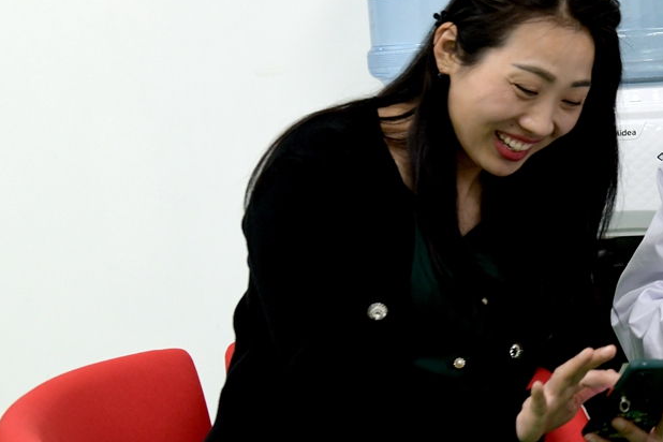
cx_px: 841
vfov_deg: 12.0
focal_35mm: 114
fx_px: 2099
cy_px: 130
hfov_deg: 17.0
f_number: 4.5
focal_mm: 44
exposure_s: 1/80
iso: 1250
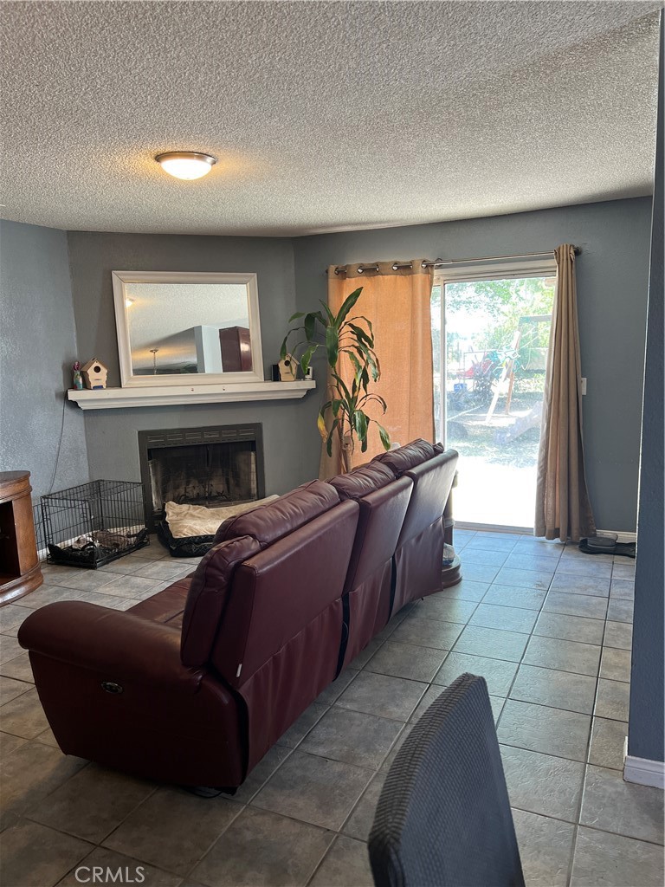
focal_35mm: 26
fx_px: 666
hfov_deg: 53.1
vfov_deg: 67.3
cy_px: 444
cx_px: 332
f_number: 1.5
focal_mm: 5.7
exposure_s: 1/120
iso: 80
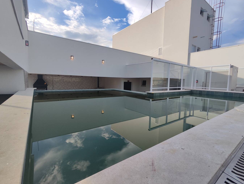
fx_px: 120
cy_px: 87
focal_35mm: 17
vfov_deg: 74.7
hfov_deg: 91.0
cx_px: 124
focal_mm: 1.65
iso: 50
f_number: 2.2
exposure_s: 1/1226
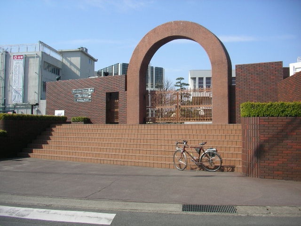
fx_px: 322
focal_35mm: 37
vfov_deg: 38.7
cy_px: 113
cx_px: 150
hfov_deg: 50.1
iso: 50
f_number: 2.8
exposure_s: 1/320
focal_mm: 5.7
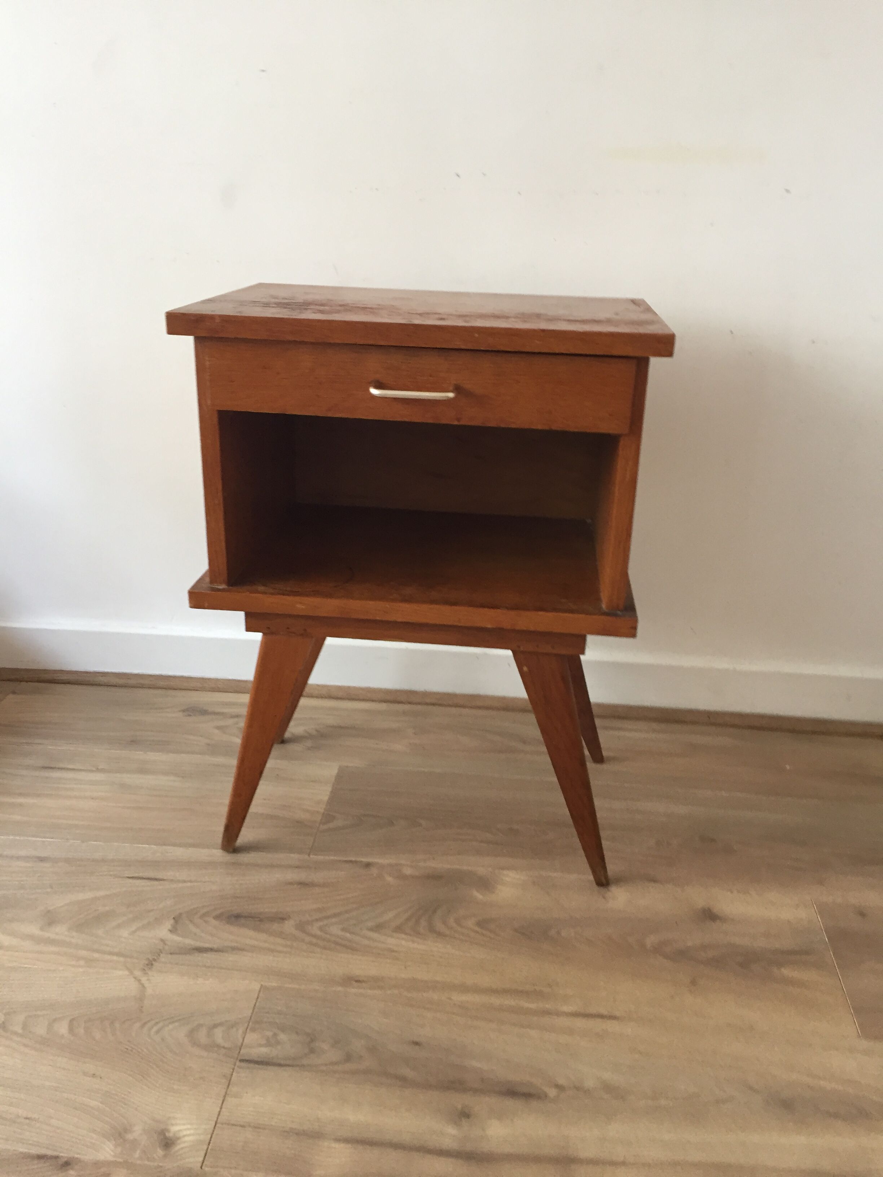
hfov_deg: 48.2
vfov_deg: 61.7
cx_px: 442
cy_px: 588
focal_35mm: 29
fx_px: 986
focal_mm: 4.15
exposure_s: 1/33
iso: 125
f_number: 2.2
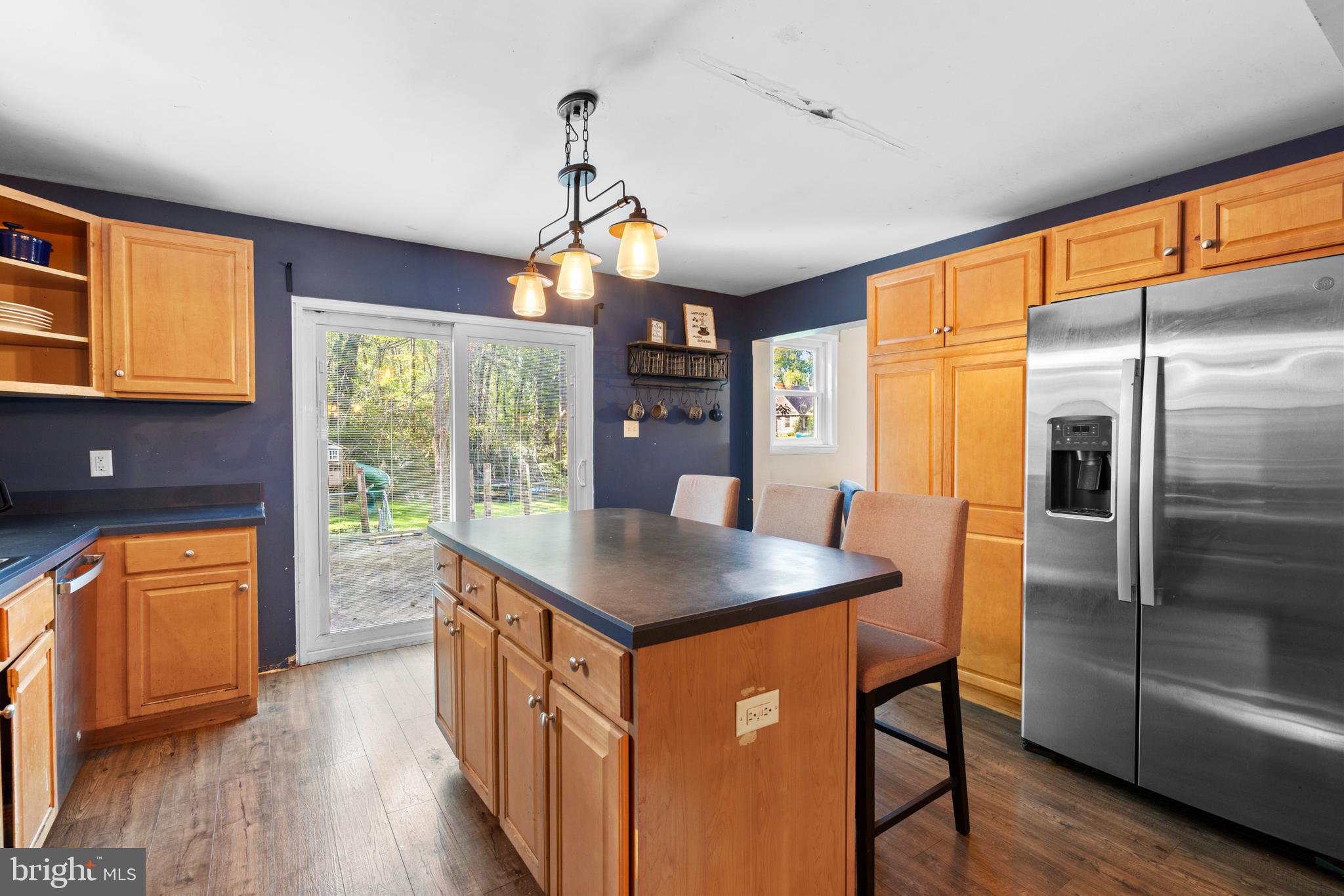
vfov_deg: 73.7
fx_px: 597
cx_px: 672
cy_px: 448
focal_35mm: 16
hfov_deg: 96.7
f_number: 8
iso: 320
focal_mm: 16
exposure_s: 1.3
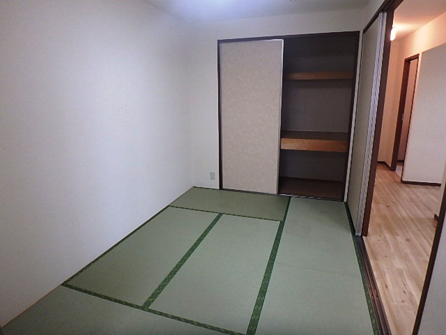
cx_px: 223
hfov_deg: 79.0
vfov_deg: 63.4
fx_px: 271
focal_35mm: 21
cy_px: 168
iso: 320
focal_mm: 3.7
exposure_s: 1/30
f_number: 3.5
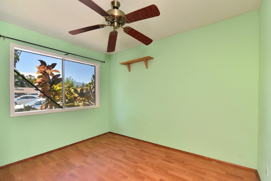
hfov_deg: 96.7
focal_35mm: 16
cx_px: 133
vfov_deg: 73.7
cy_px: 96
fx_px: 120
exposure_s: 1/3200
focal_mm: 15
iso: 6400
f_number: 16
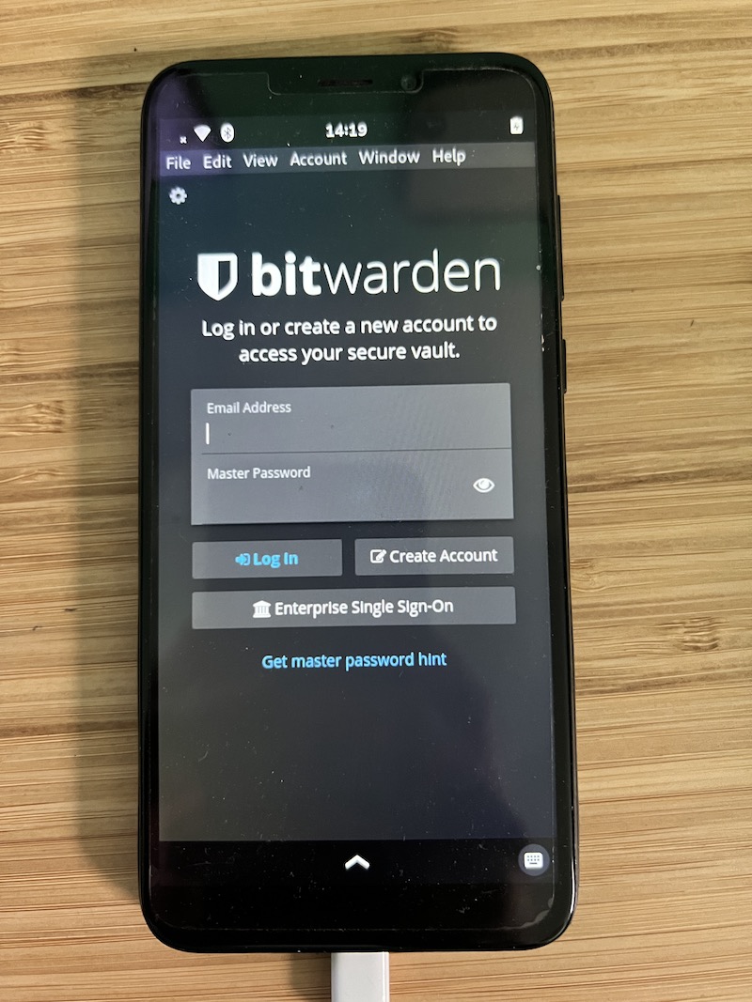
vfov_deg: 67.3
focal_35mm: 26
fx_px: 753
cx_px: 376
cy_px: 501
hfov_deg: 53.1
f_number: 1.5
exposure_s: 1/40
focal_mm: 5.7
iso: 640
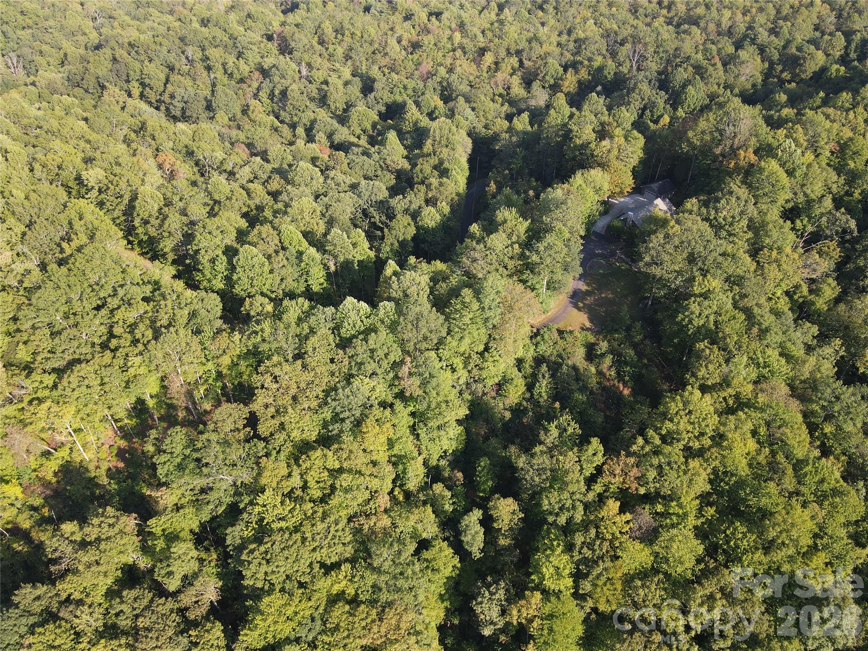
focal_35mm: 24
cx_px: 434
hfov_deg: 71.6
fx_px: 602
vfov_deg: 56.8
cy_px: 326
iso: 100
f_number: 2.8
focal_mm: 4.5
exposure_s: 1/160
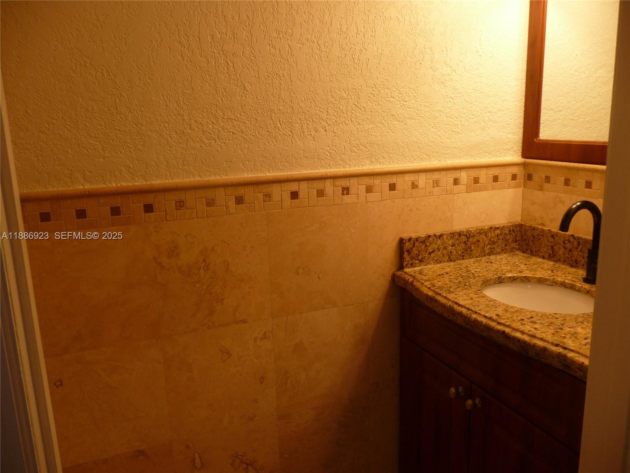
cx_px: 315
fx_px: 510
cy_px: 236
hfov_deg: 63.4
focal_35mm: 28
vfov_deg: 49.7
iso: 100
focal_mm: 4.7
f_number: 3.3
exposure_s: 1/50
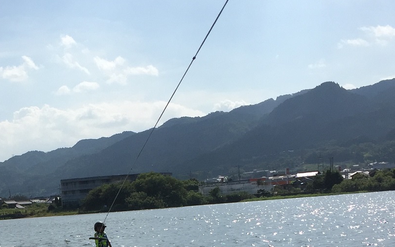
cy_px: 318
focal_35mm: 74
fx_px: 796
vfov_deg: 16.7
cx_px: 79
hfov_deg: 27.3
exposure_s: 1/4405
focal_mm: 4.15
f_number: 2.2
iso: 32
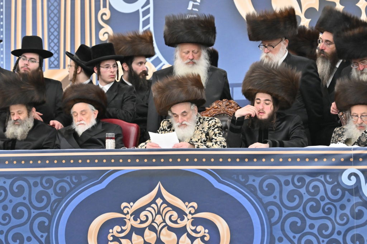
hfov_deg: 6.9
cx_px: 184
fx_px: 3057
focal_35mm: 300
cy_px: 122
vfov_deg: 4.6
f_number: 2.8
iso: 1600
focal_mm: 200
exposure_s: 1/400
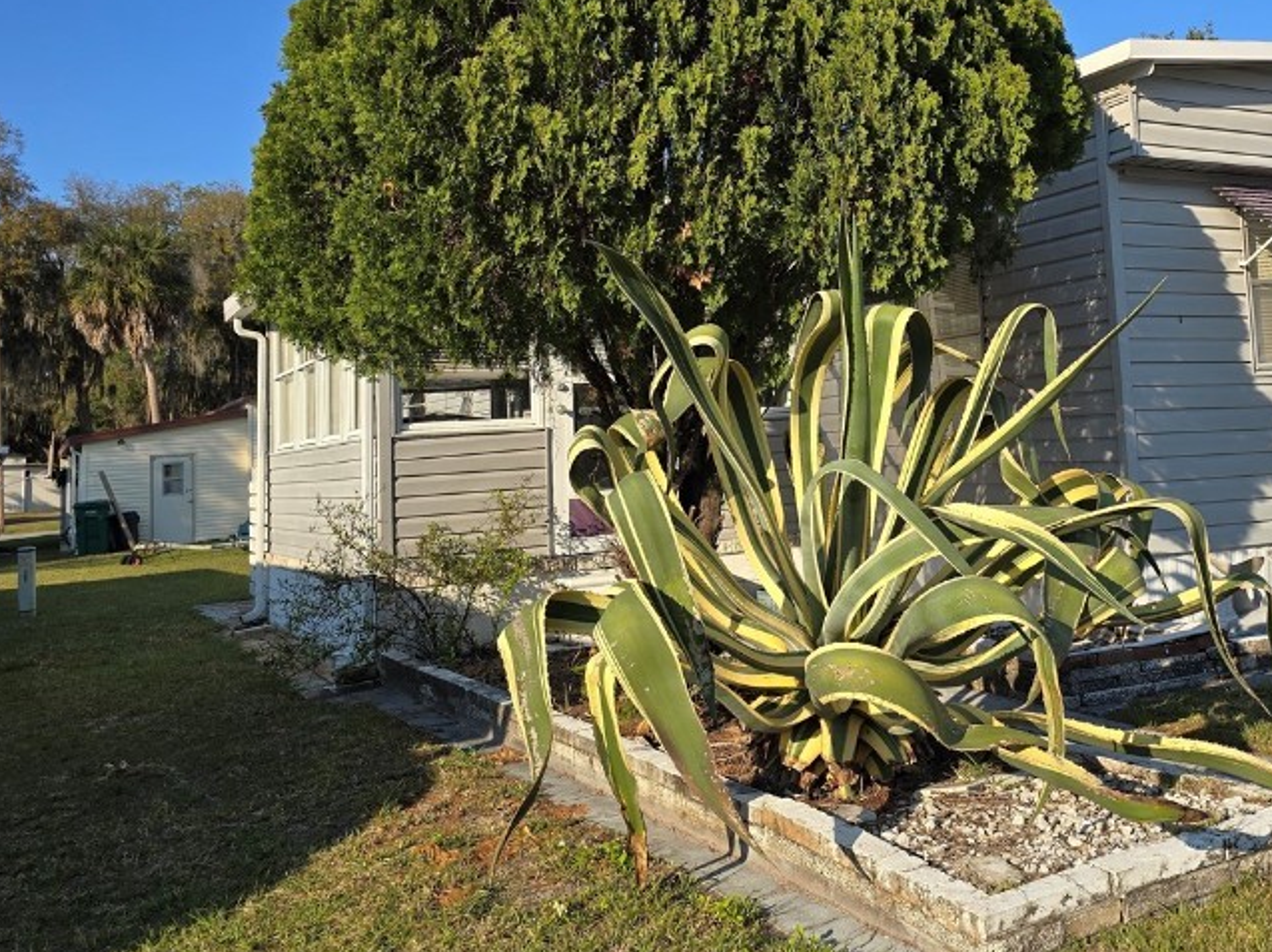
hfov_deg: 48.7
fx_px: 1359
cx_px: 915
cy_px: 323
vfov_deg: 38.2
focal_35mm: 37
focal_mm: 6.3
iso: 12
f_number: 1.7
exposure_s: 1/709
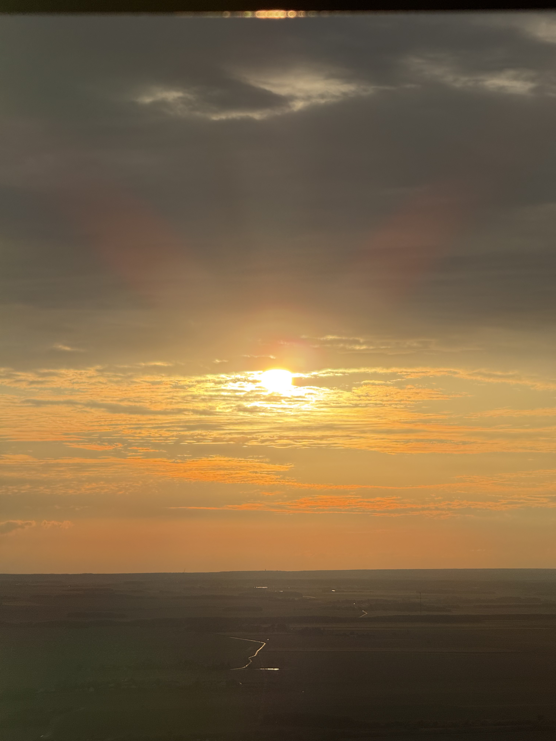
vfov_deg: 16.4
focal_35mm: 120
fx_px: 2570
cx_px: 278
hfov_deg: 12.3
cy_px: 370
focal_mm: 15.66
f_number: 2.8
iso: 40
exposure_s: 1/3195
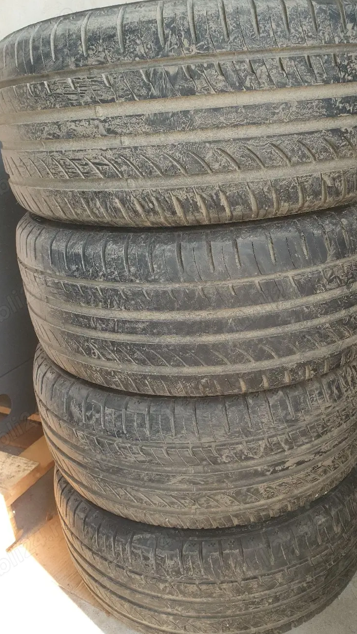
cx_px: 179
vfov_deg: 66.1
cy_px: 319
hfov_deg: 40.2
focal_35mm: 29
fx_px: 488
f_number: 2.4
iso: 80
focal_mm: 4.32
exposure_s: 1/50
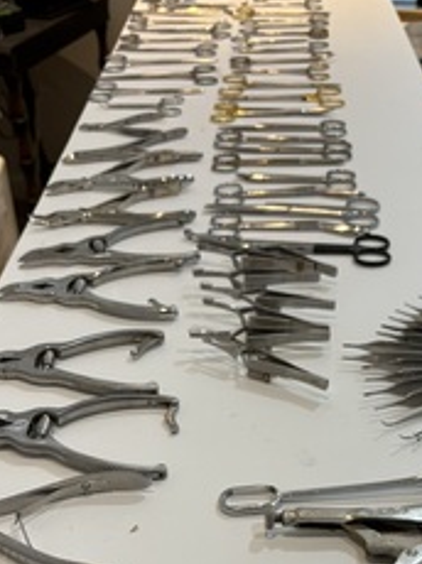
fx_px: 831
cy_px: 504
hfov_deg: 28.5
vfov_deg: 35.4
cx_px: 243
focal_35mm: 51
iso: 125
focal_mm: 5.96
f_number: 1.6
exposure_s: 1/120
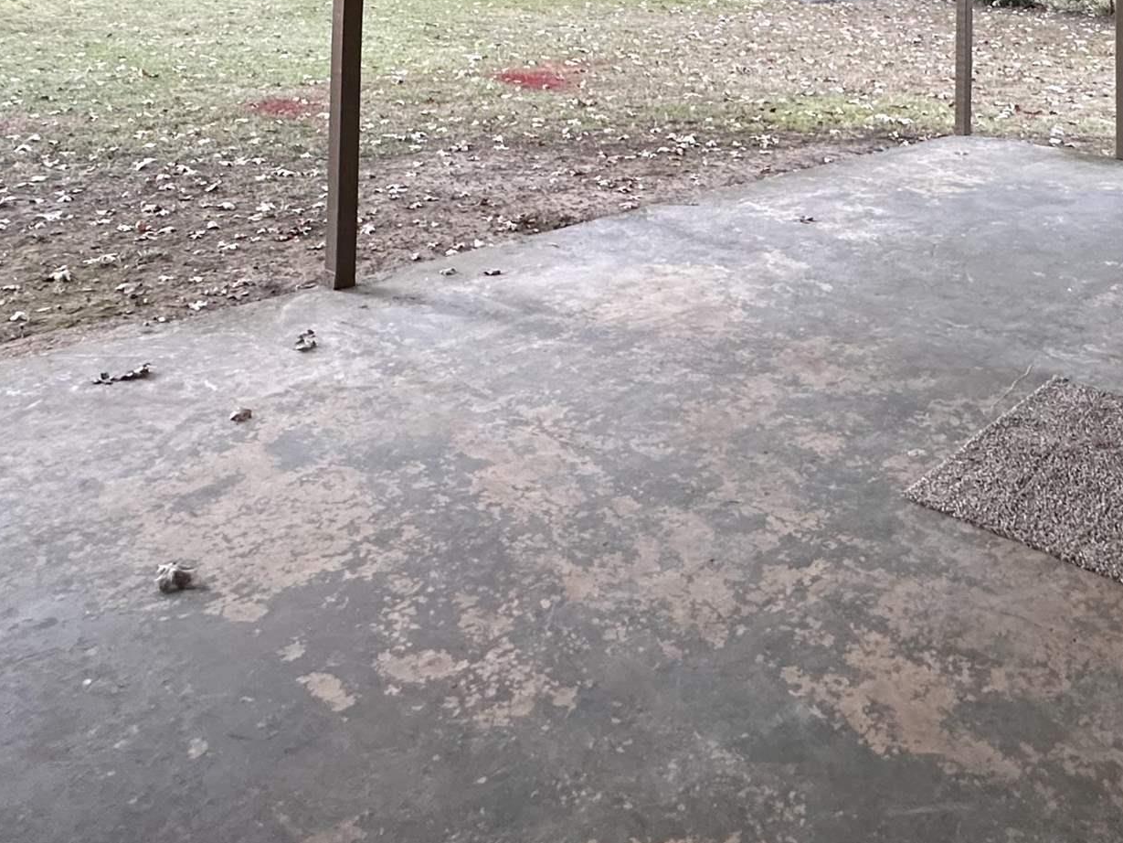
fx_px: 1136
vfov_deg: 33.4
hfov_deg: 52.0
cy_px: -160
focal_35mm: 35
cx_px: 713
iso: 250
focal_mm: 2.22
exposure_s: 1/60
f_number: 2.2
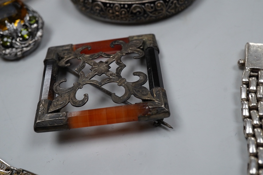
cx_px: 132
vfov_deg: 29.9
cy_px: 88
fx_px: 329
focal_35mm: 45
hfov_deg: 43.6
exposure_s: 1/125
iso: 1000
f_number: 13
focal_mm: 30
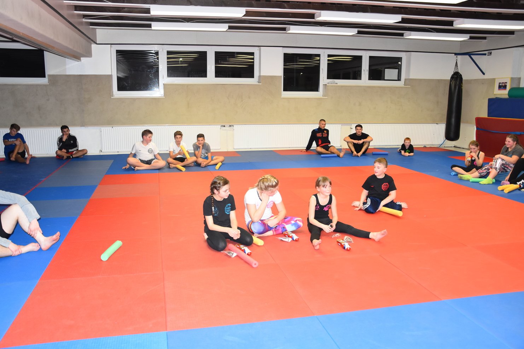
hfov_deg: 59.5
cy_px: 174
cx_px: 262
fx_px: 458
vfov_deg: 41.7
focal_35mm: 32
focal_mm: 21
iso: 800
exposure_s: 1/80
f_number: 4.5
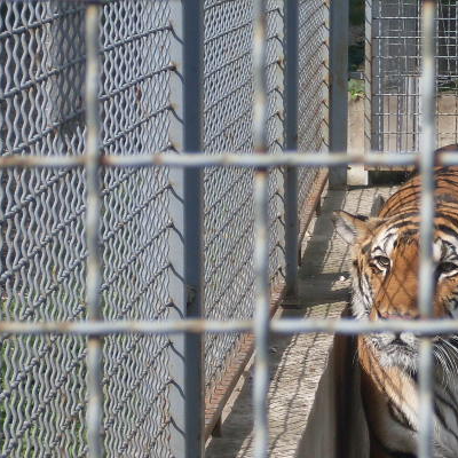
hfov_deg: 6.7
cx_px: 571
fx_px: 3862
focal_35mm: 258
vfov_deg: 6.8
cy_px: 293
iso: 80
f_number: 5.2
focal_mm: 18.9
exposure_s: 1/250
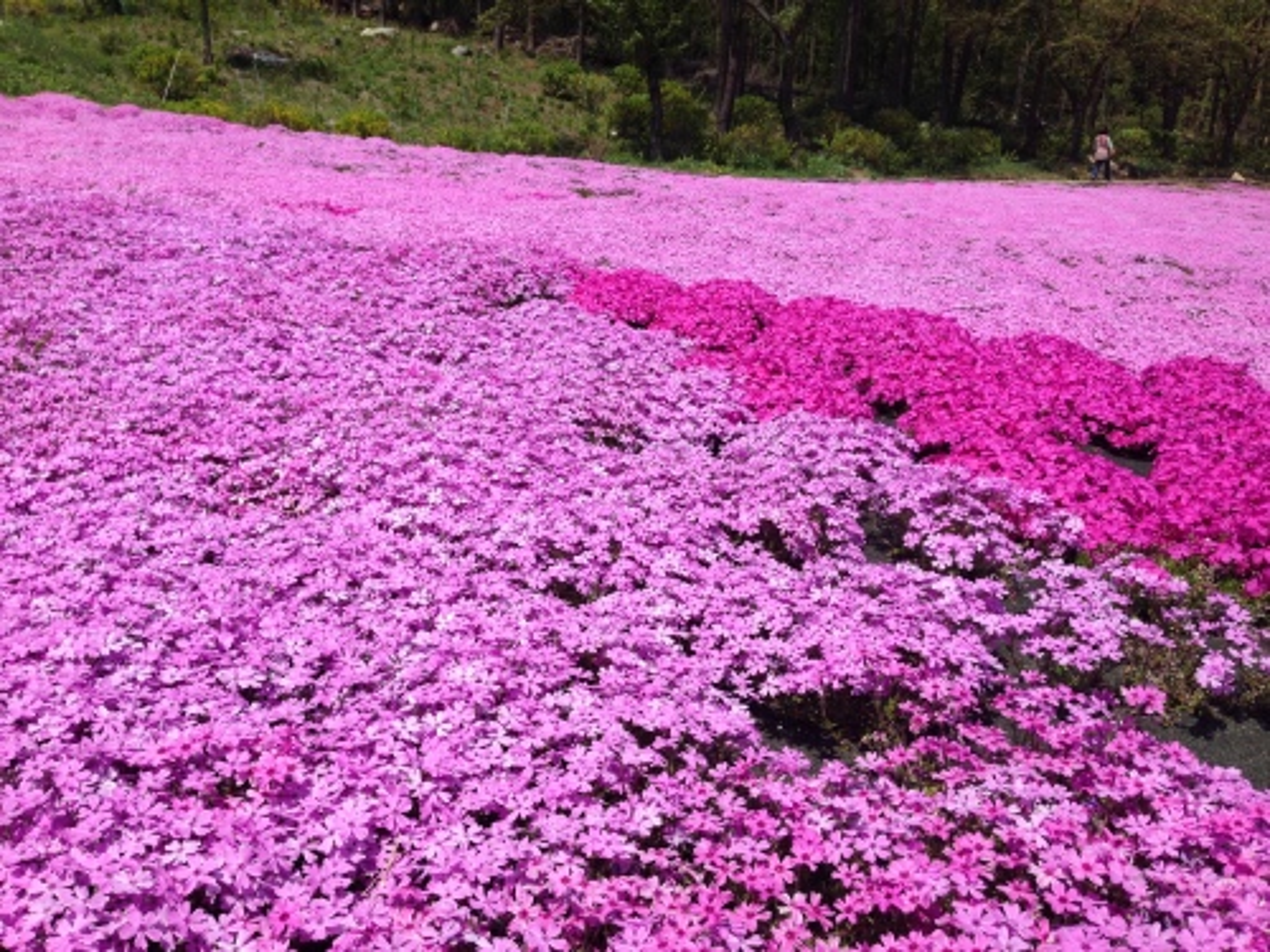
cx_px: 635
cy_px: 476
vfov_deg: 42.9
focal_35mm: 33
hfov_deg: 55.4
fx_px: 1211
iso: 50
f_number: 2.4
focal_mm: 4.12
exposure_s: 1/2584
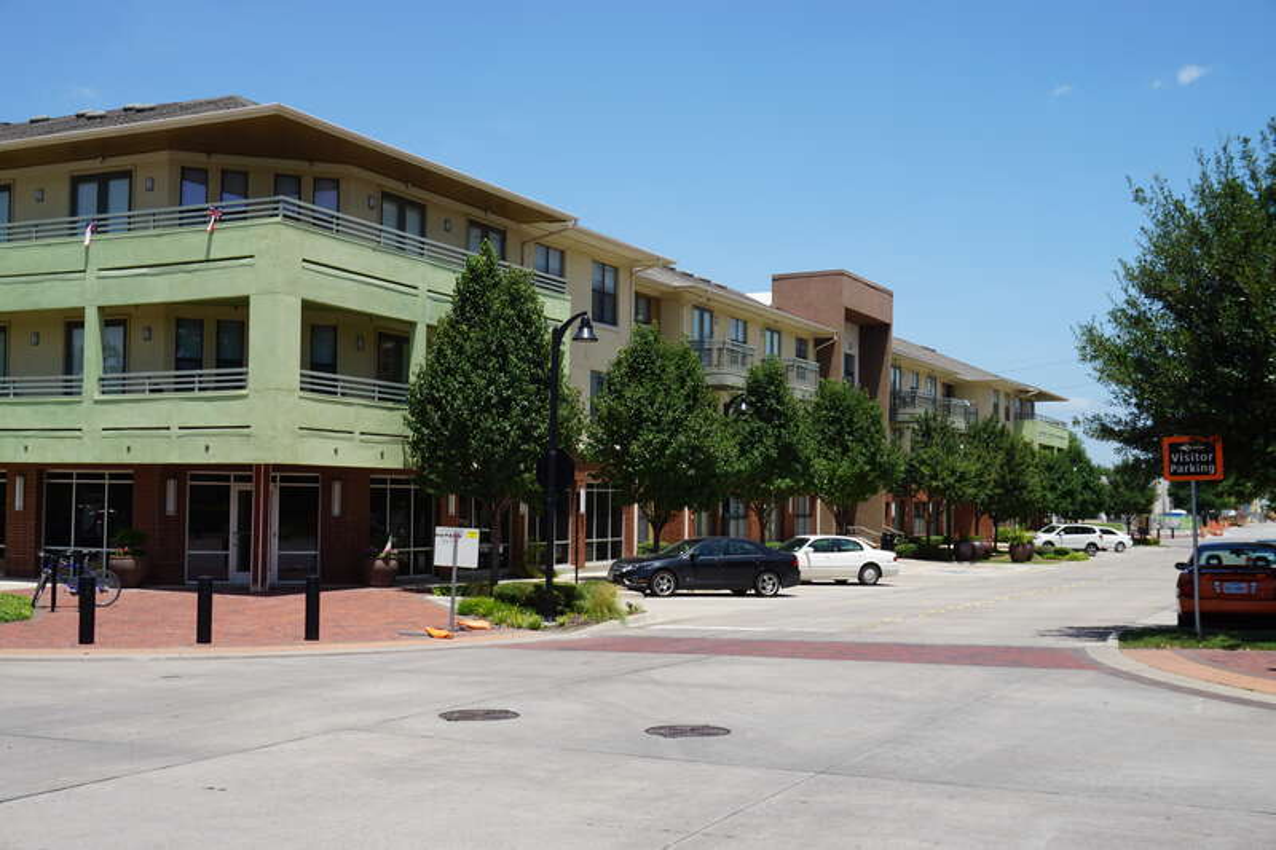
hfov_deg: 47.9
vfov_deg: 33.0
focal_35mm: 40
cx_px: 638
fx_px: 1435
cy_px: 425
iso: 100
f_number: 11
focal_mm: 27
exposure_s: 1/125
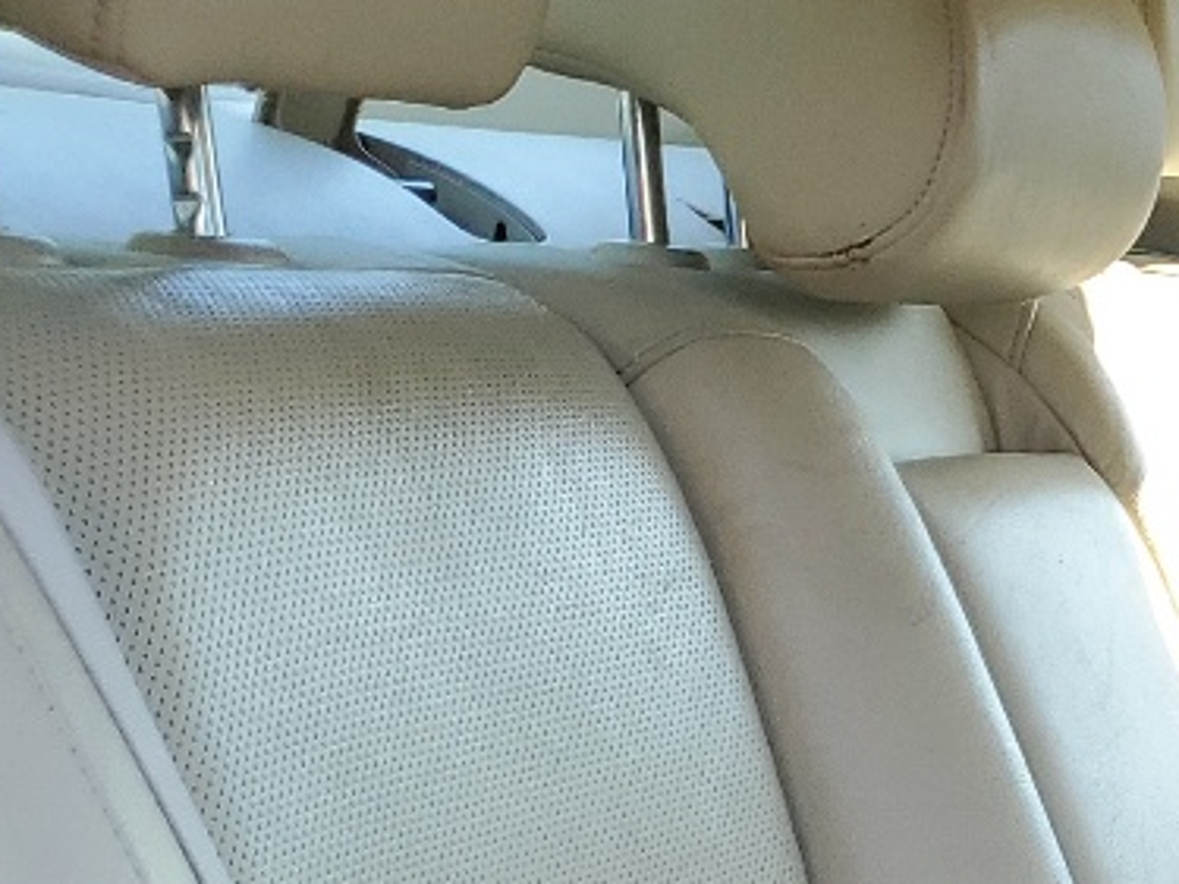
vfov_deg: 12.5
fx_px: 3779
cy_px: 1460
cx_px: 1915
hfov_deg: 15.9
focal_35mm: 111
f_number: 1.5
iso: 50
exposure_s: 1/196
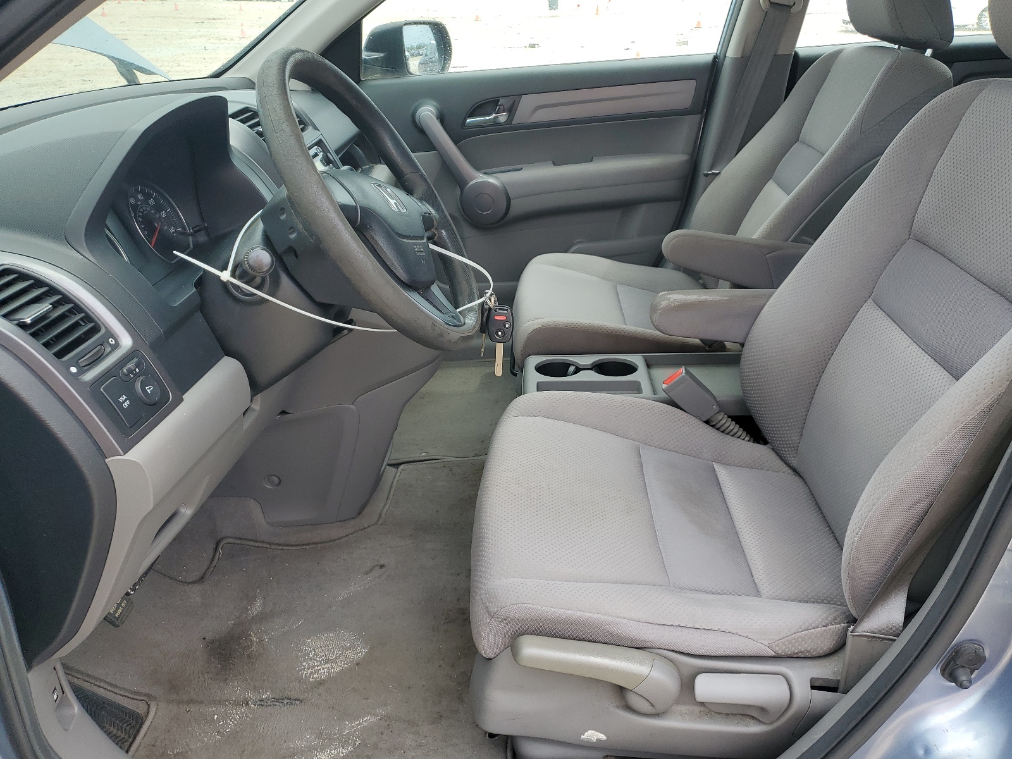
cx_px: 506
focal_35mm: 26
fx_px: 760
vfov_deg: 53.1
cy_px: 380
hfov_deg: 67.3
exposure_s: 1/588
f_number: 1.5
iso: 50
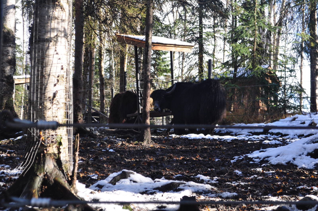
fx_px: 728
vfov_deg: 16.5
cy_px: 106
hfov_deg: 24.6
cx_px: 159
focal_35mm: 82
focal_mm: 55
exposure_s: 1/100
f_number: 8
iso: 200
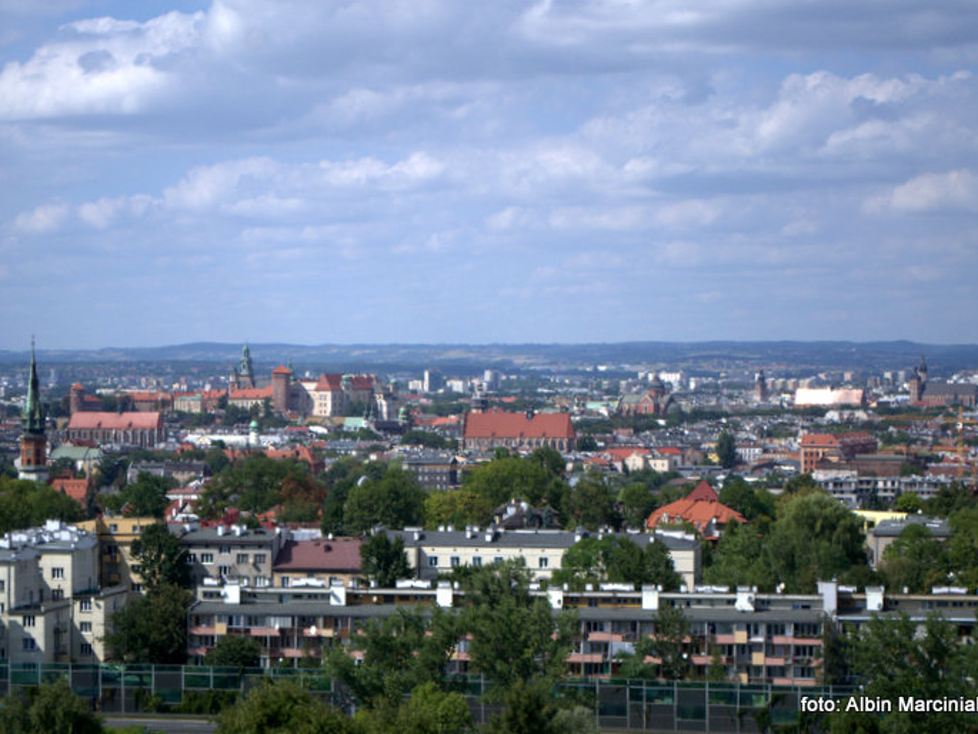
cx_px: 444
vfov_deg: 16.0
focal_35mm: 93
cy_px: 360
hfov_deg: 21.2
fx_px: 2616
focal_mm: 55
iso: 400
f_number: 6.3
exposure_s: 1/1600
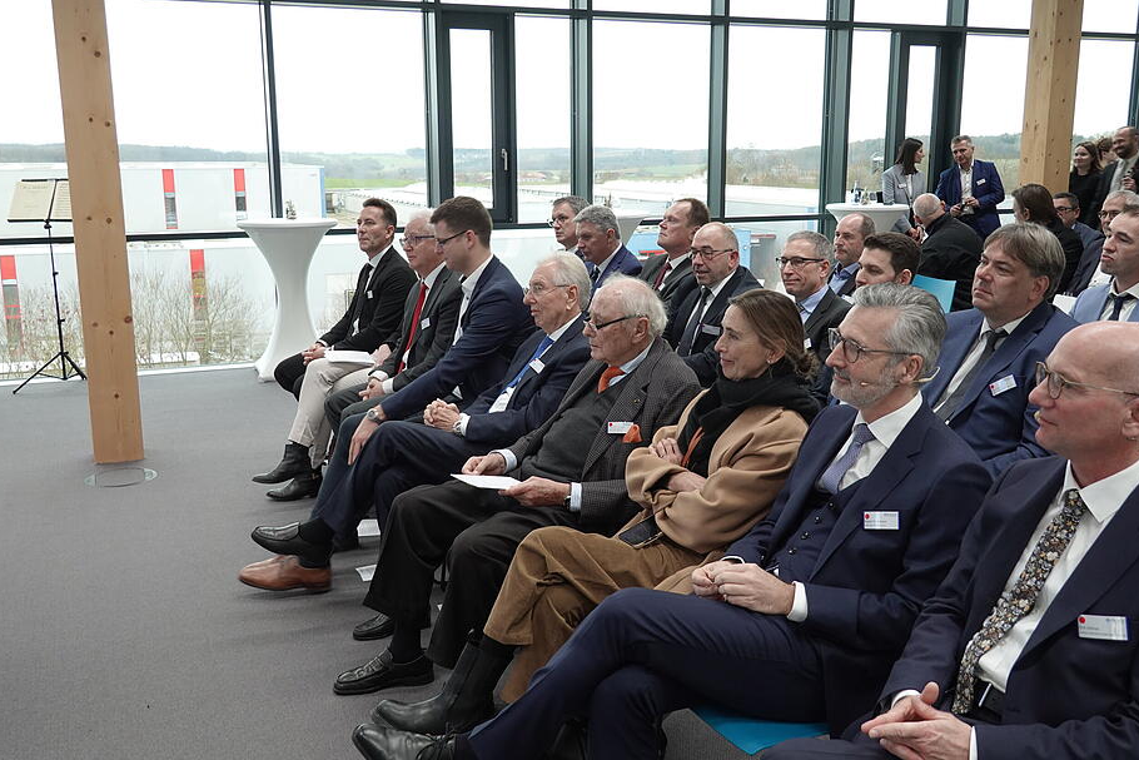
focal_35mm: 35
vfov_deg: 37.9
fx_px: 1107
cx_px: 570
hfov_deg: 54.4
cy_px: 380
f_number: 3.5
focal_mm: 12.76
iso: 320
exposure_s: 1/40
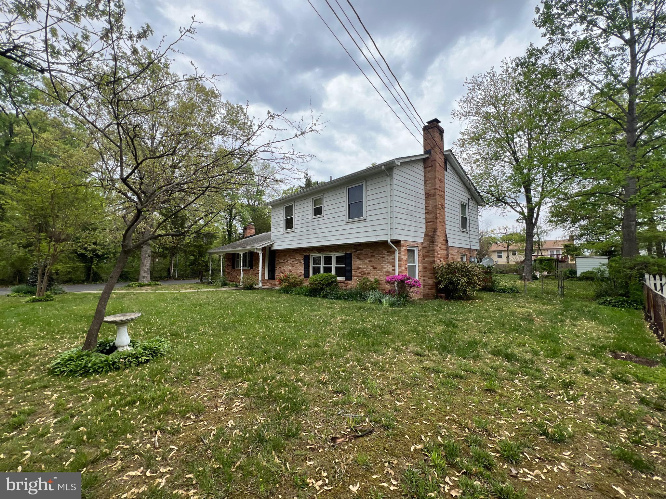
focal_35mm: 13
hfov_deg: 106.2
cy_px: 250
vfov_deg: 89.9
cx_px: 333
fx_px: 250
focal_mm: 1.57
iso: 32
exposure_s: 1/786
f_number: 1.8
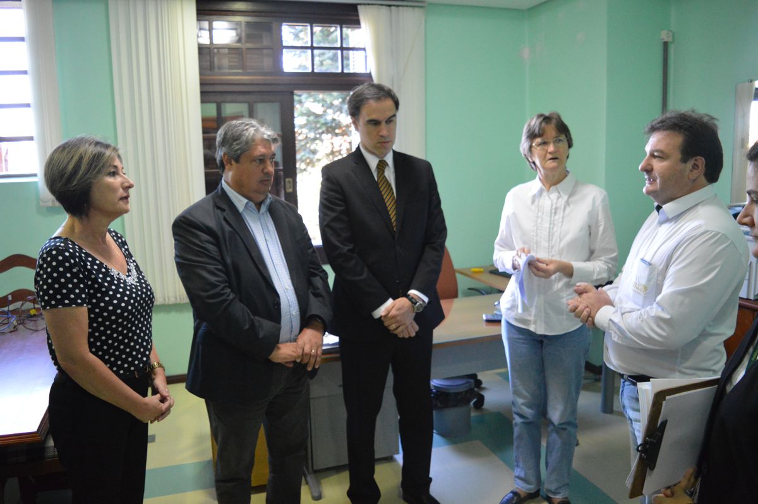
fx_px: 568
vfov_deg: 47.9
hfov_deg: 67.4
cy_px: 252
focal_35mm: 27
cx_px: 379
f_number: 4
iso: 3200
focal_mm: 18
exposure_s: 1/160
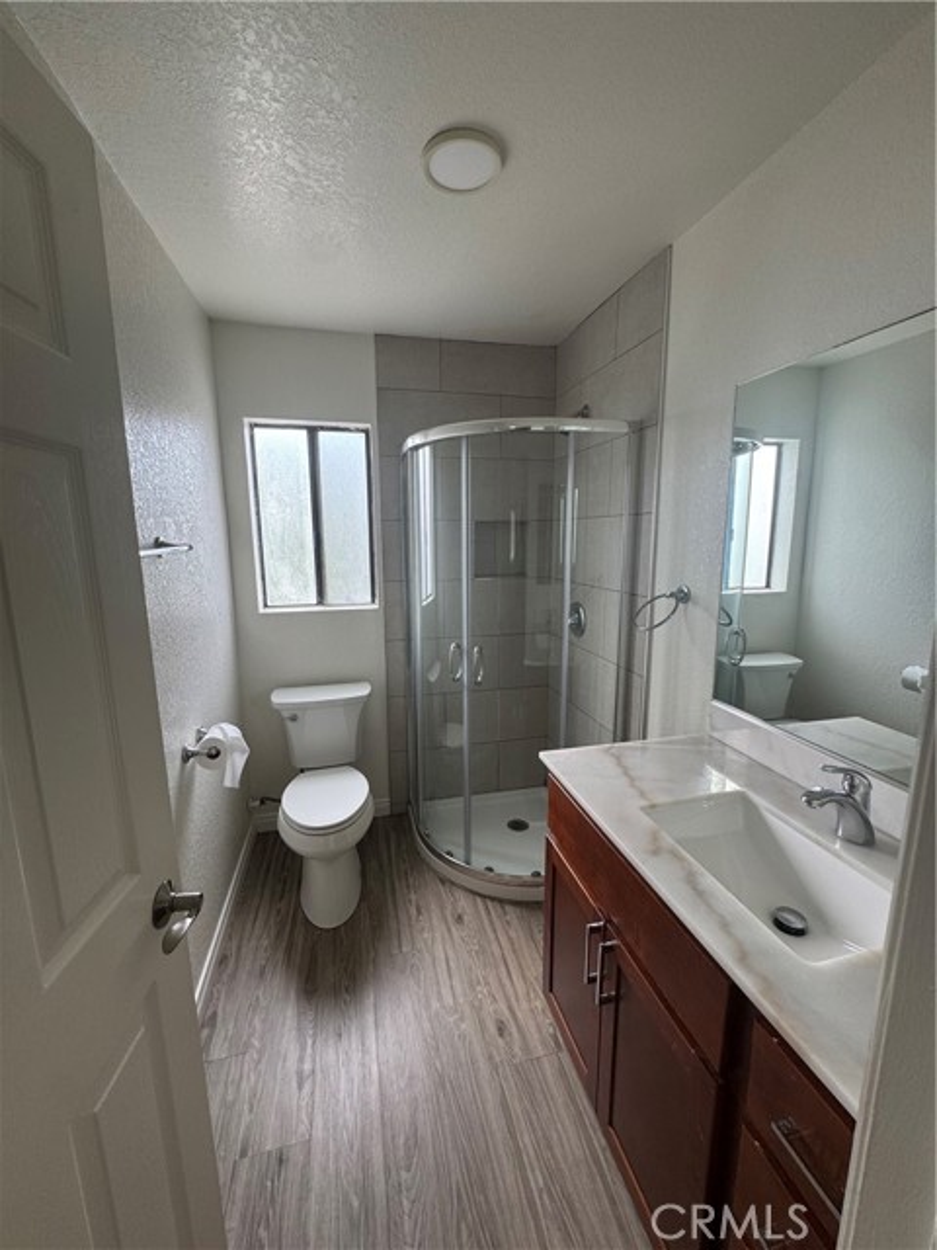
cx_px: 468
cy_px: 625
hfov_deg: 85.7
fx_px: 505
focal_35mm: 14
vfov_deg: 102.1
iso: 80
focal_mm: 2.22
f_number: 2.2
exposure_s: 1/99
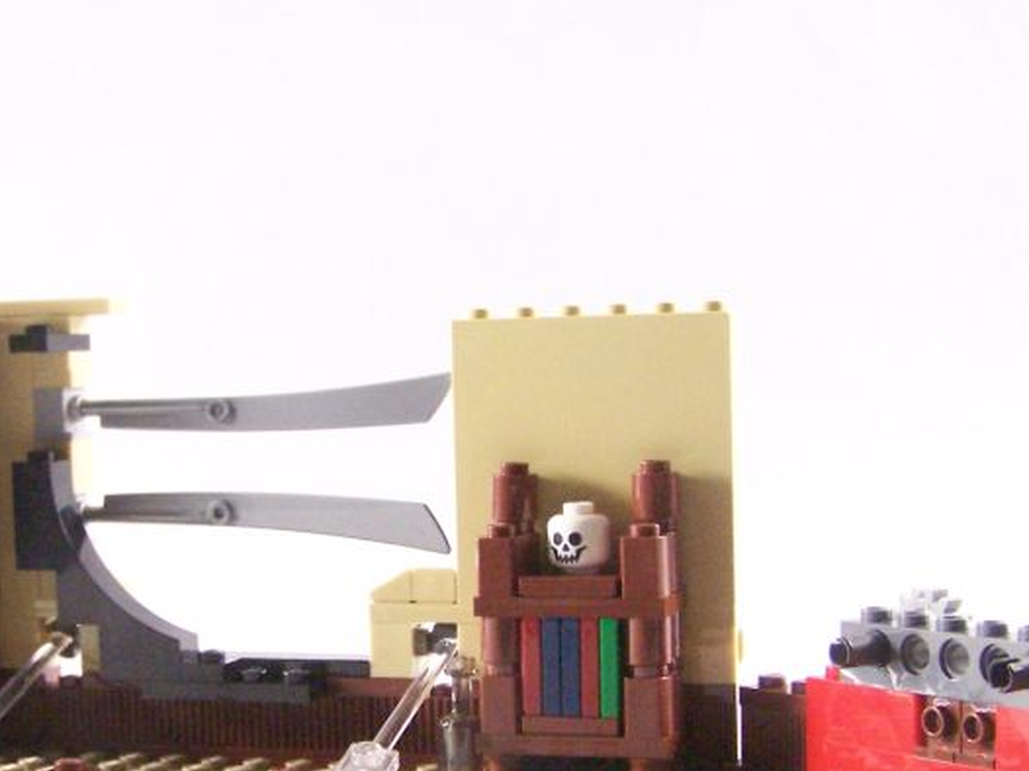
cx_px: 468
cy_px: 507
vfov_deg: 19.8
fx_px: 2199
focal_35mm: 74
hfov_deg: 26.3
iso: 400
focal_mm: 6.3
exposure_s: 1/45
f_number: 3.2
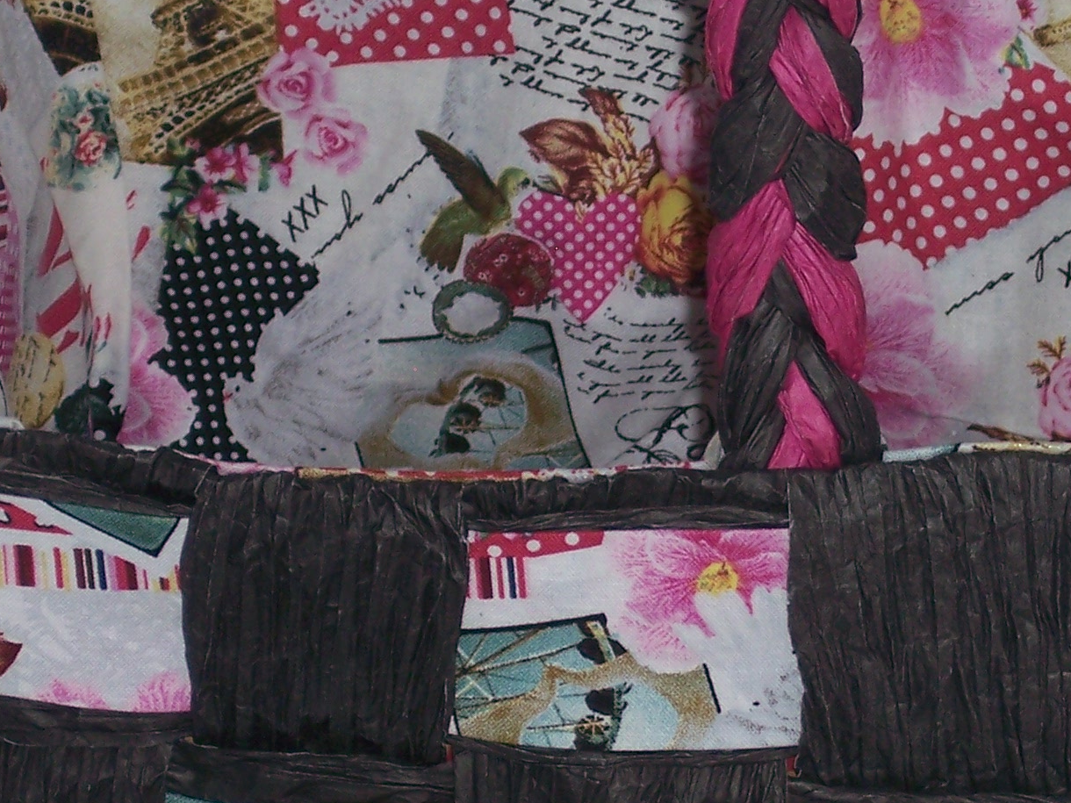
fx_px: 8477
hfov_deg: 7.2
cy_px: 401
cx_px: 854
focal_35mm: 274
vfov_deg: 5.4
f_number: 4.8
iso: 100
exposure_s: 1/125
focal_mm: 24
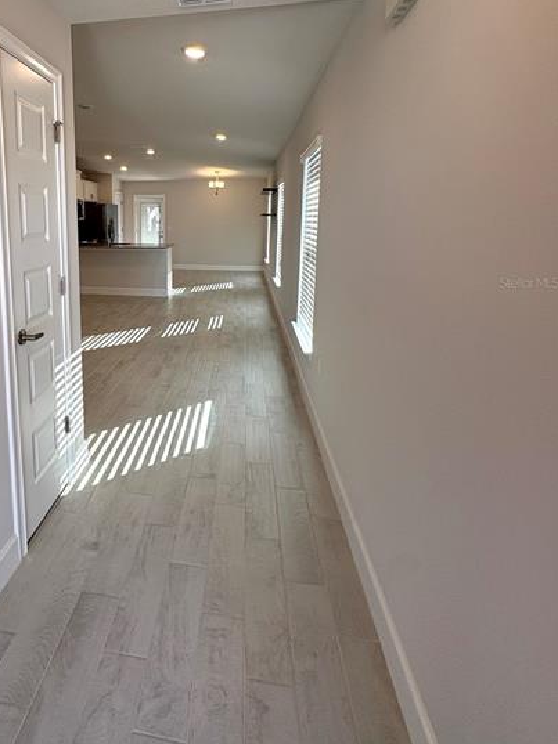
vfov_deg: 80.4
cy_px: 282
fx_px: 430
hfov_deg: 63.3
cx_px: 163
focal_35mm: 20
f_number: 2.2
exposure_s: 1/99
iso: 64
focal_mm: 2.22
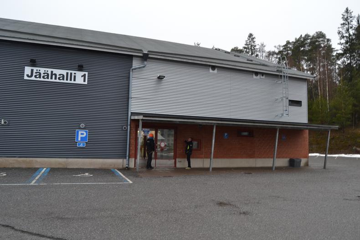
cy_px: 120
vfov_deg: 47.9
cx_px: 180
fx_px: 270
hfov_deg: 67.4
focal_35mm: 27
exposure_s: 1/30
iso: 125
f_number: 5.6
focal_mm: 18
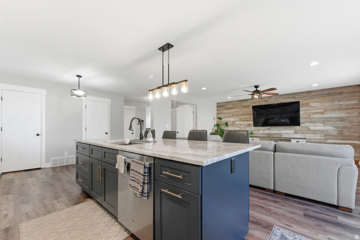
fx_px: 140
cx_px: 180
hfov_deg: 104.3
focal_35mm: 14
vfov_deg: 81.2
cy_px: 120
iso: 16000
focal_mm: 14
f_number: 9
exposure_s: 1/1000
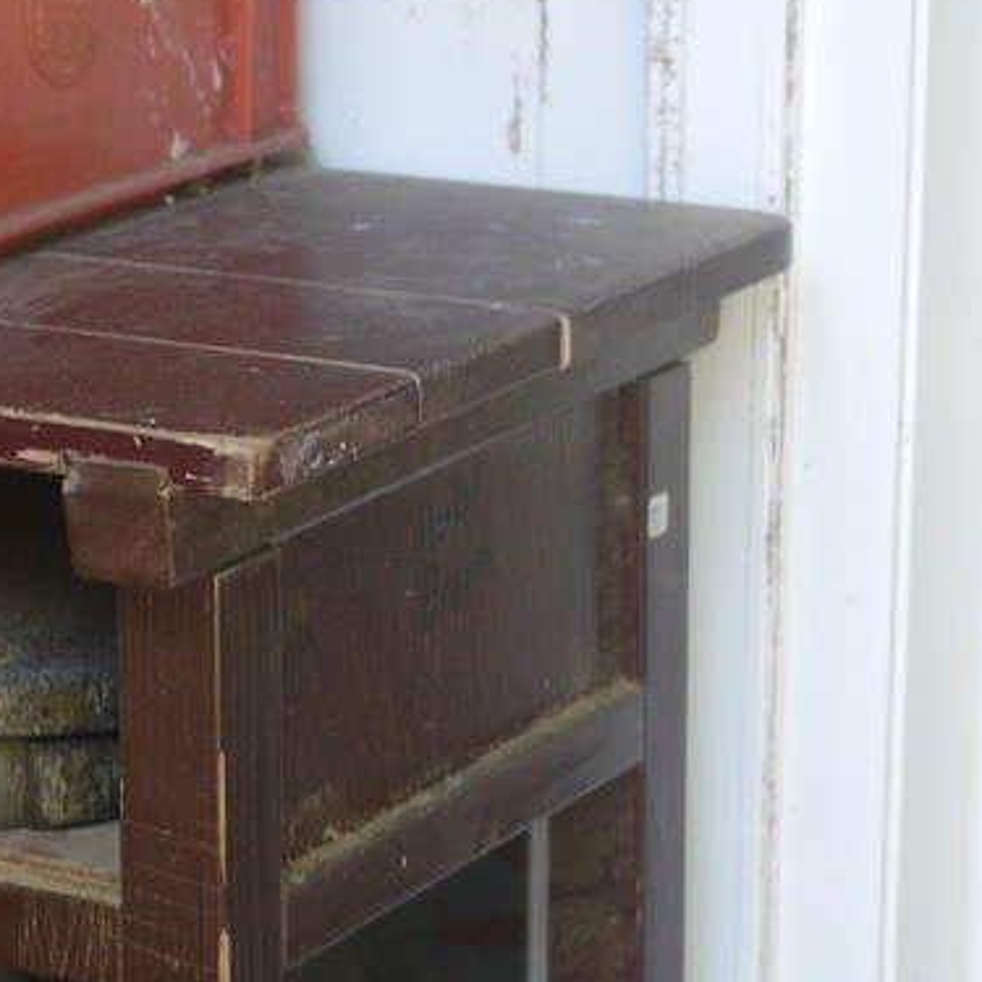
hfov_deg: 11.4
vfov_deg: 11.6
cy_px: 401
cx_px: -76
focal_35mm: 151
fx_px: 4846
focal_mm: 20
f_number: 1.7
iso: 160
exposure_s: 1/200
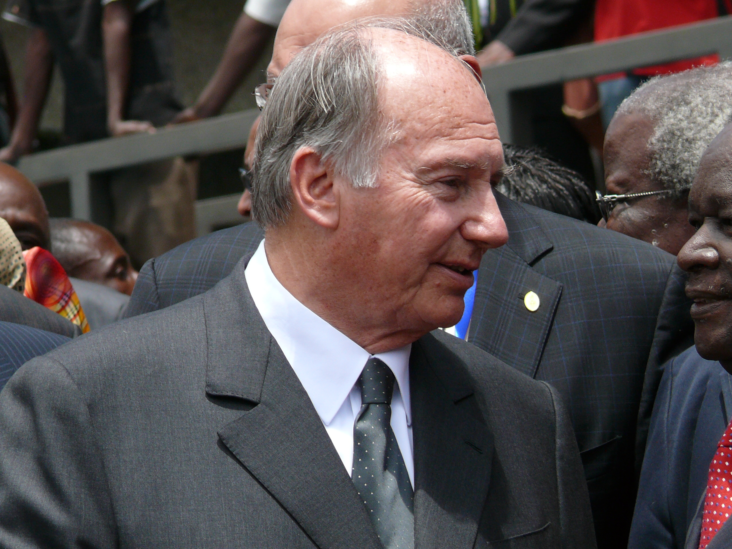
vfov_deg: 3.2
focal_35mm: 463
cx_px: 366
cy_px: 274
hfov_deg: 4.3
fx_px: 9791
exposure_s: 1/200
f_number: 5.6
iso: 100
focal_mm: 68.8
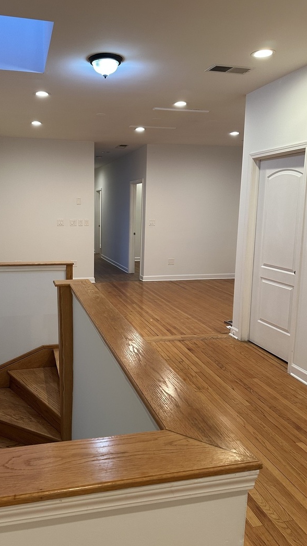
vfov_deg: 69.9
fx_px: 391
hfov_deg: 42.4
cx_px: 105
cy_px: 267
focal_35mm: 27
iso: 200
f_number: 1.78
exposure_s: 1/120
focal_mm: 6.86
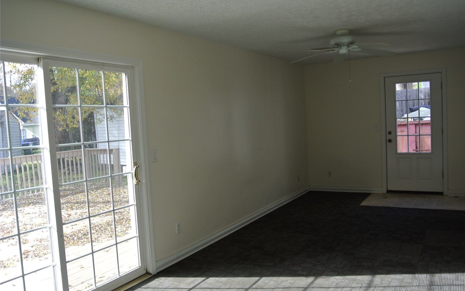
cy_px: 153
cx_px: 235
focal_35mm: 31
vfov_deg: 40.6
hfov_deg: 61.2
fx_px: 393
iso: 100
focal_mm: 11.4
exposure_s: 1/100
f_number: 3.5
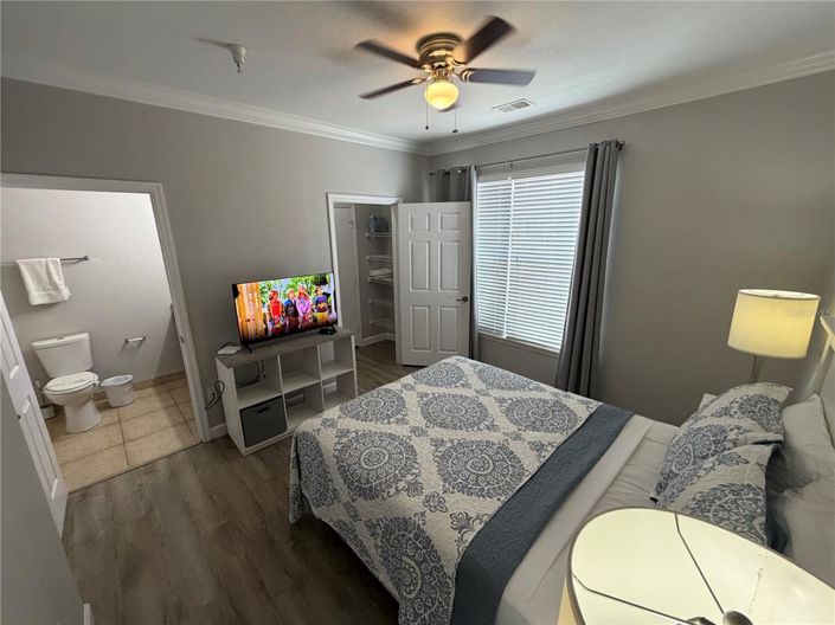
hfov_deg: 102.1
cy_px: 312
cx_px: 418
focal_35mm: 14
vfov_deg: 85.6
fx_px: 338
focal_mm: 2.22
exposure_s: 1/120
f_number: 2.2
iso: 320
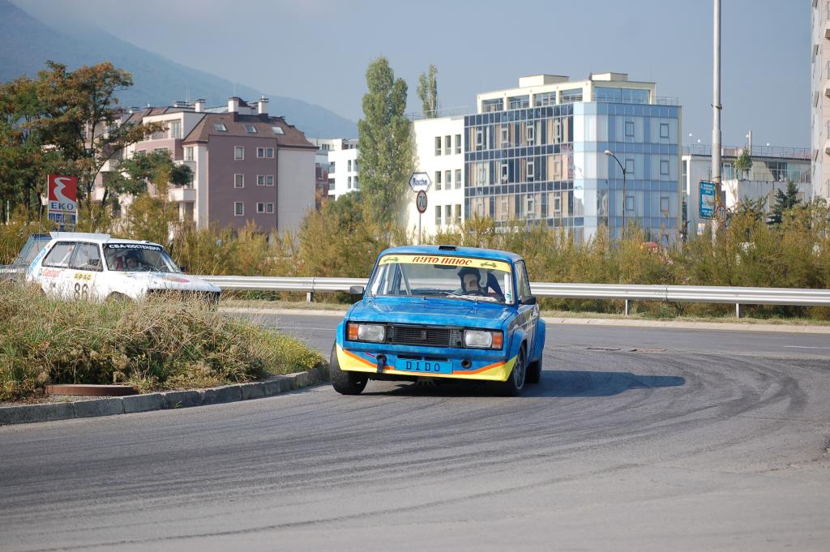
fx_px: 2281
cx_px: 415
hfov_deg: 20.6
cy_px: 276
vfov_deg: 13.8
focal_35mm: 99
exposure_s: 1/1000
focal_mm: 66
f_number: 4.2
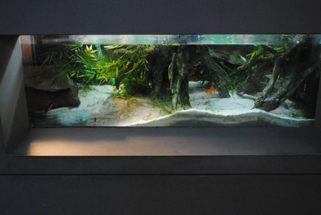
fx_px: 402
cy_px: 108
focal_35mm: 45
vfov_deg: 29.9
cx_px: 160
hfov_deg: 43.6
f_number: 4.5
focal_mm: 30
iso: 1600
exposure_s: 1/20
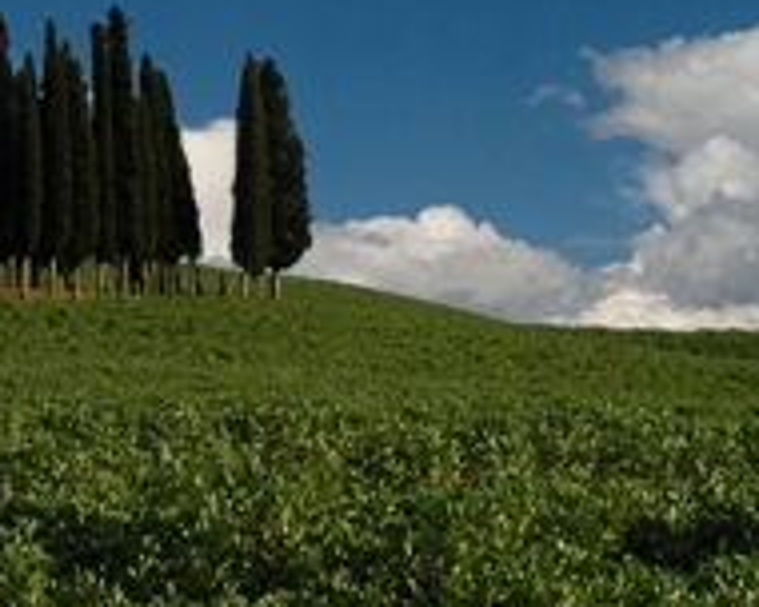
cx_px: -236
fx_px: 2909
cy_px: 44
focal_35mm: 129
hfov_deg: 14.2
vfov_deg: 11.8
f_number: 11
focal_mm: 29
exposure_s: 1/400
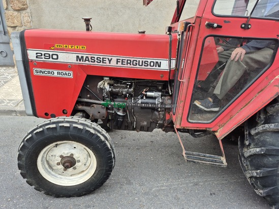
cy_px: 104
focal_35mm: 23
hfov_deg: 73.9
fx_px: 185
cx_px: 140
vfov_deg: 58.9
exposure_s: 1/180
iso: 25
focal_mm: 5.4
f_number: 1.8
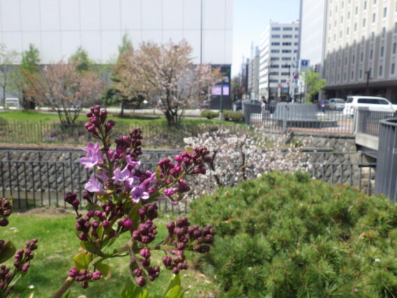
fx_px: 321
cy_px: 149
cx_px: 198
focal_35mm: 28
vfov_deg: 49.8
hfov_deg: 63.4
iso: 125
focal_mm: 5
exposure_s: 1/500
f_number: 4.2
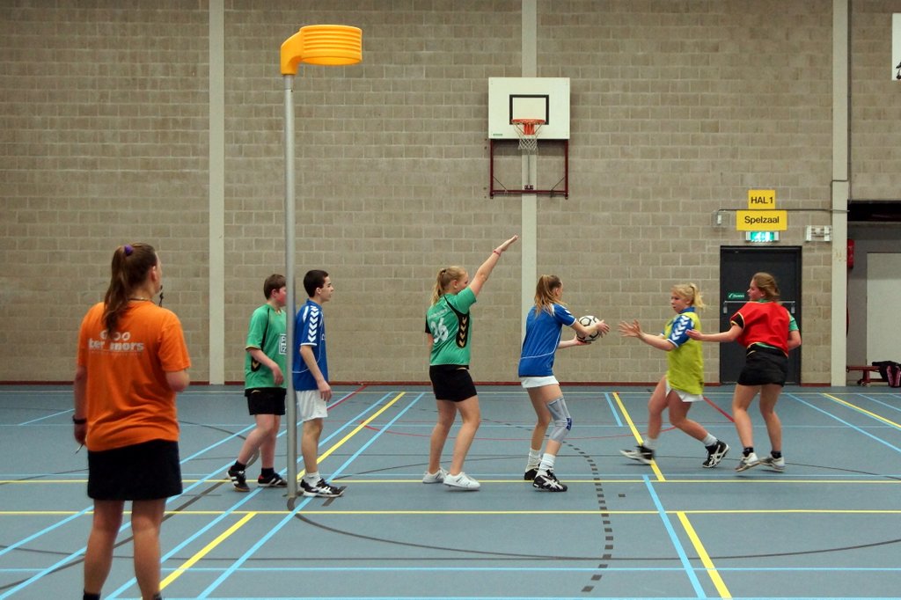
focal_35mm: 39
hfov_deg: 49.6
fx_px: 976
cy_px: 300
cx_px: 450
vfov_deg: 34.2
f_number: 3.5
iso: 1600
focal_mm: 26
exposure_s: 1/160
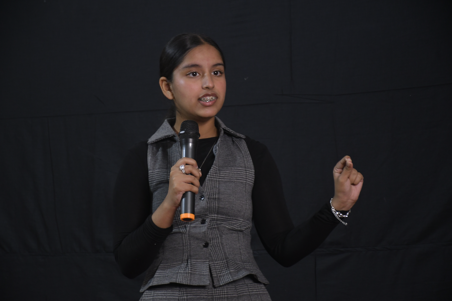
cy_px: 150
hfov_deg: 18.3
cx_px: 226
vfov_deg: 12.2
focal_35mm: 112
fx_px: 1406
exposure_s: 1/125
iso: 1000
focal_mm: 75
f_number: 5
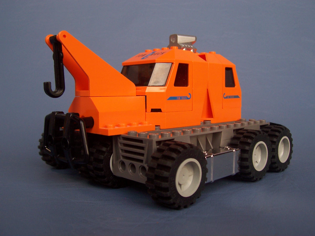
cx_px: 158
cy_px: 118
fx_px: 337
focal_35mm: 37
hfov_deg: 50.1
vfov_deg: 38.7
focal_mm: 5.6
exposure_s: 1/250
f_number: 2.8
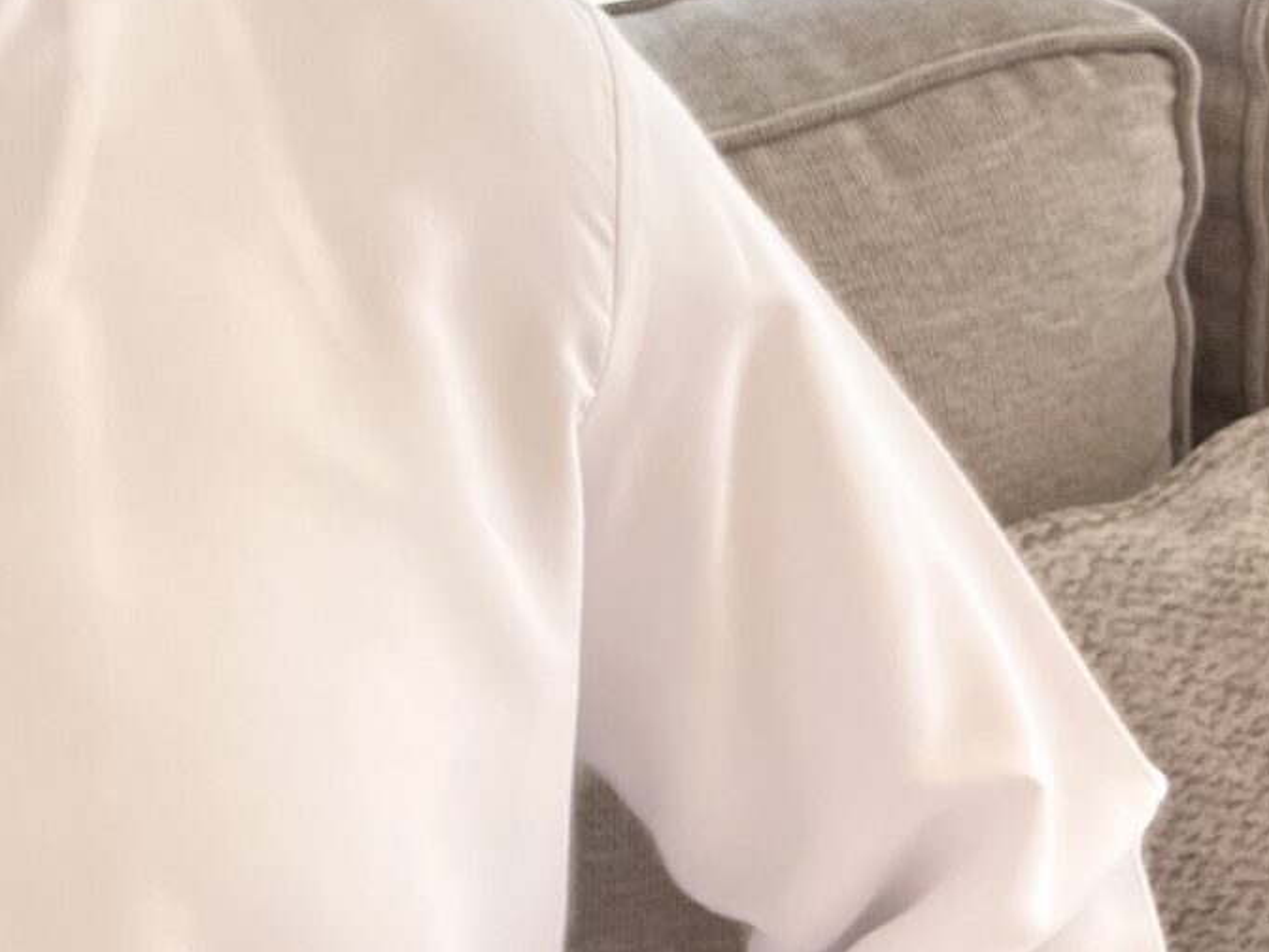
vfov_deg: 14.7
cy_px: 34
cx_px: -245
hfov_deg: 18.8
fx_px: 3629
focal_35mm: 99
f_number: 1.6
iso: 50
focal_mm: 5.1
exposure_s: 1/351
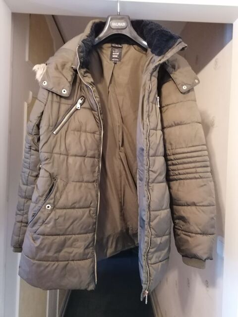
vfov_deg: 65.3
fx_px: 248
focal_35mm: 27
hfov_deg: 51.4
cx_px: 119
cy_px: 158
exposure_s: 1/16.7
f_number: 1.8
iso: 1250
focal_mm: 4.75
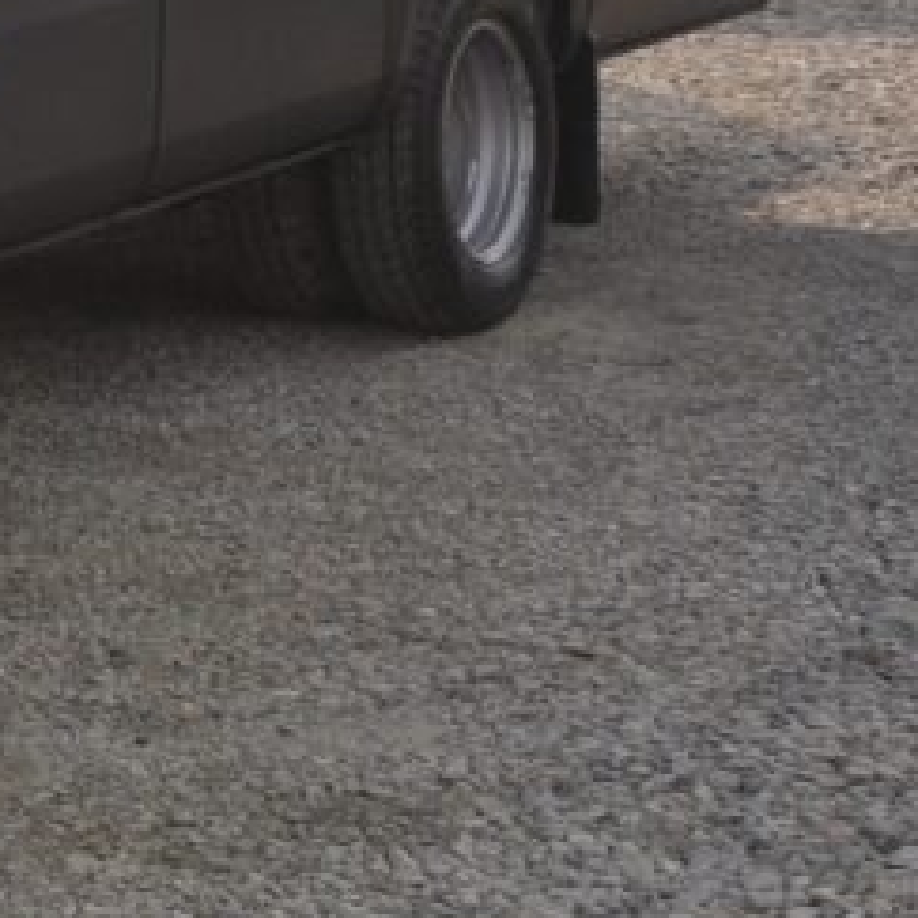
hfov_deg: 9.5
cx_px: -888
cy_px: -348
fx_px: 5161
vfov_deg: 9.9
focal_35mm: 172
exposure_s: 1/320
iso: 400
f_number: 9
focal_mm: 32
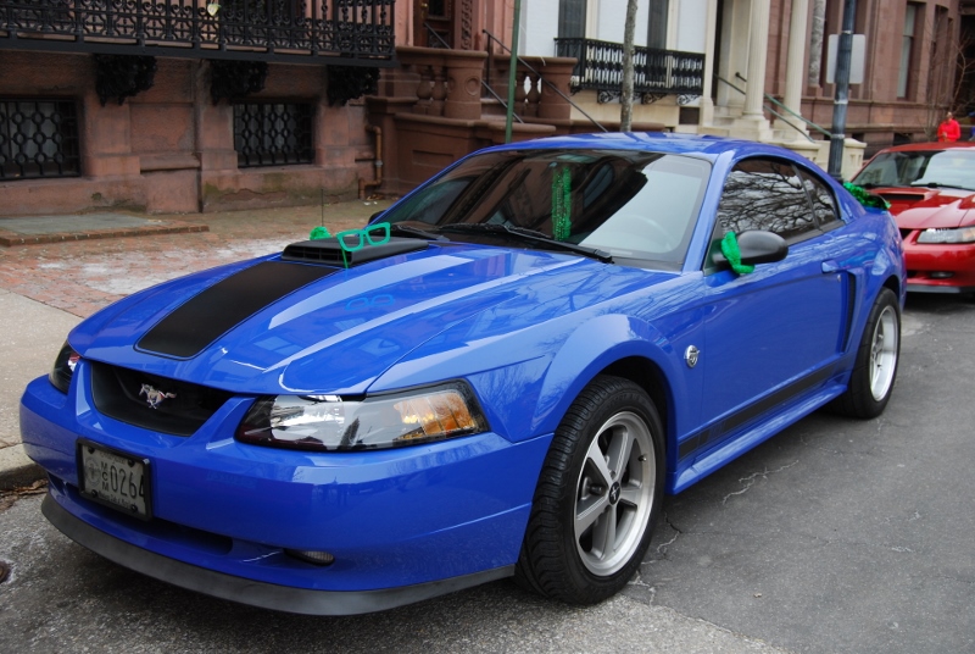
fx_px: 976
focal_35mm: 36
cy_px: 327
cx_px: 488
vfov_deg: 37.0
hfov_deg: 53.1
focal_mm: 24
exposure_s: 1/200
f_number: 7.1
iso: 200
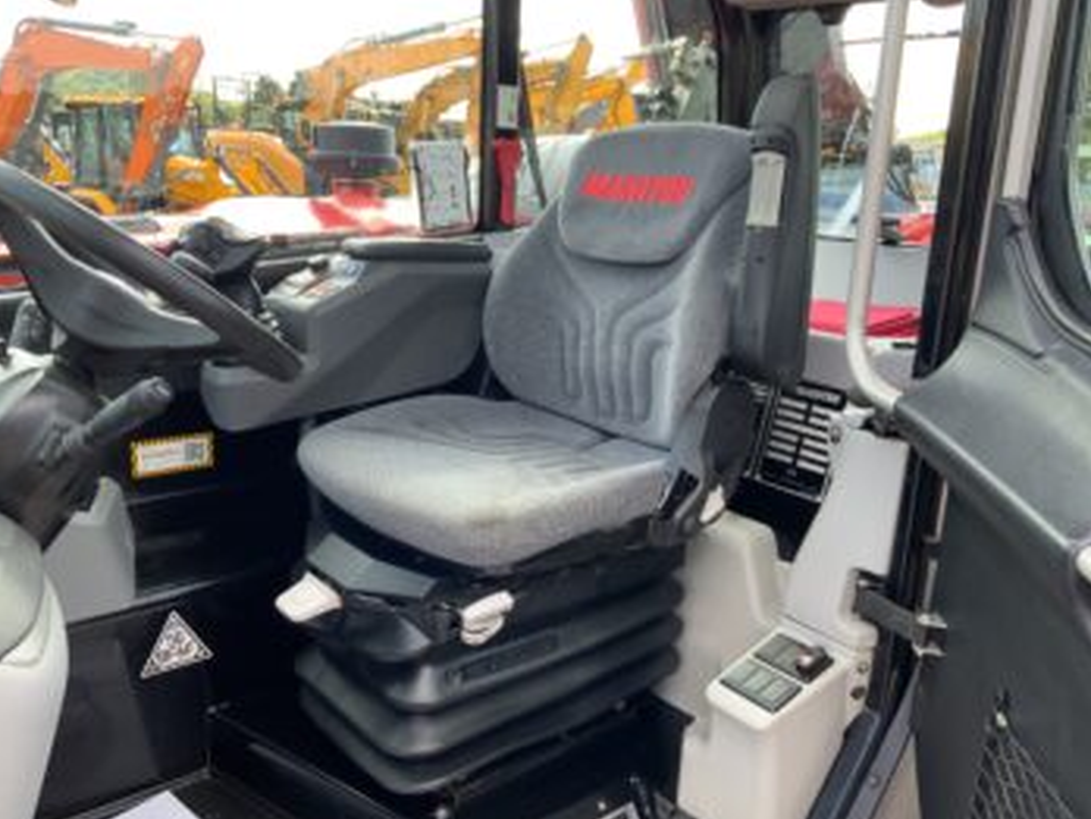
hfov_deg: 60.0
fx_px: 946
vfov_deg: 46.8
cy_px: 417
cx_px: 558
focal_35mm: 30
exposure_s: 1/122
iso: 20
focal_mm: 3
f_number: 1.8
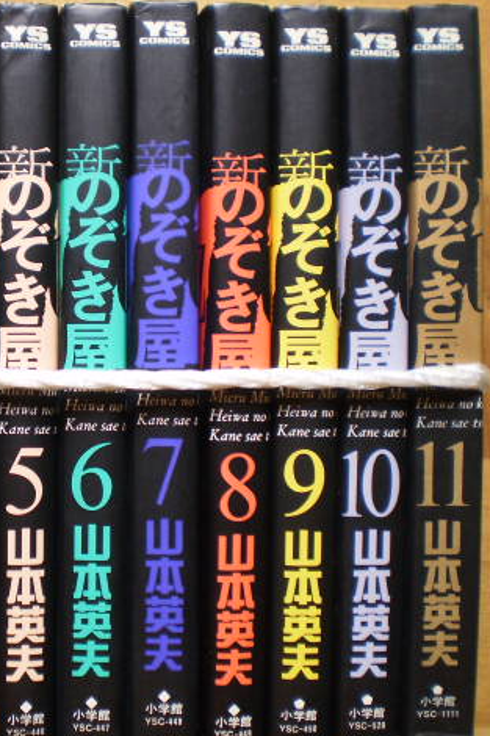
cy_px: 373
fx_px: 1042
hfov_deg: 25.8
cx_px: 64
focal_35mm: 51
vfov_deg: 38.9
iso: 125
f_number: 3.1
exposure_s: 1/30
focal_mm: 6.3
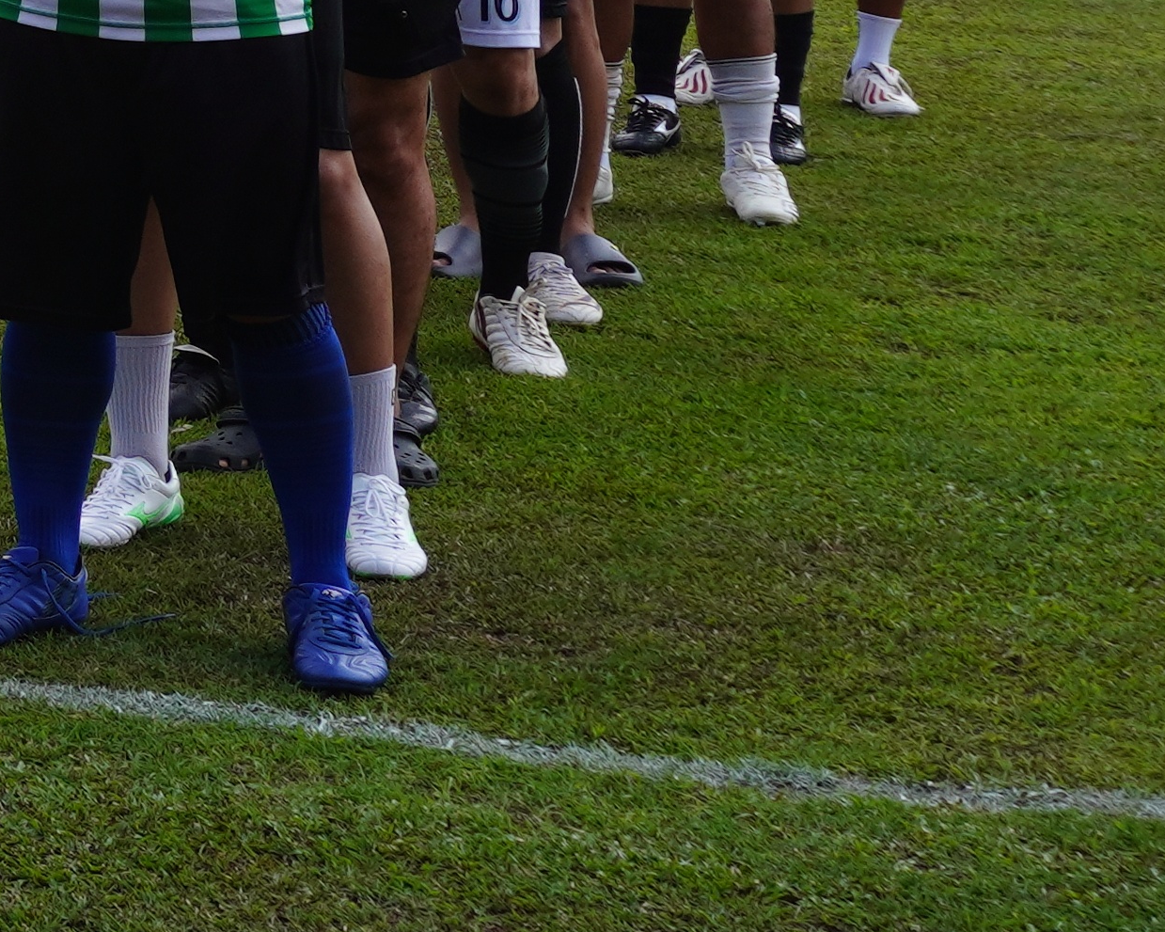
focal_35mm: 150
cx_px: -1566
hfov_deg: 11.0
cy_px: -687
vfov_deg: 9.8
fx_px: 5172
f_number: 9
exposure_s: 1/125
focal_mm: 22
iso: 100
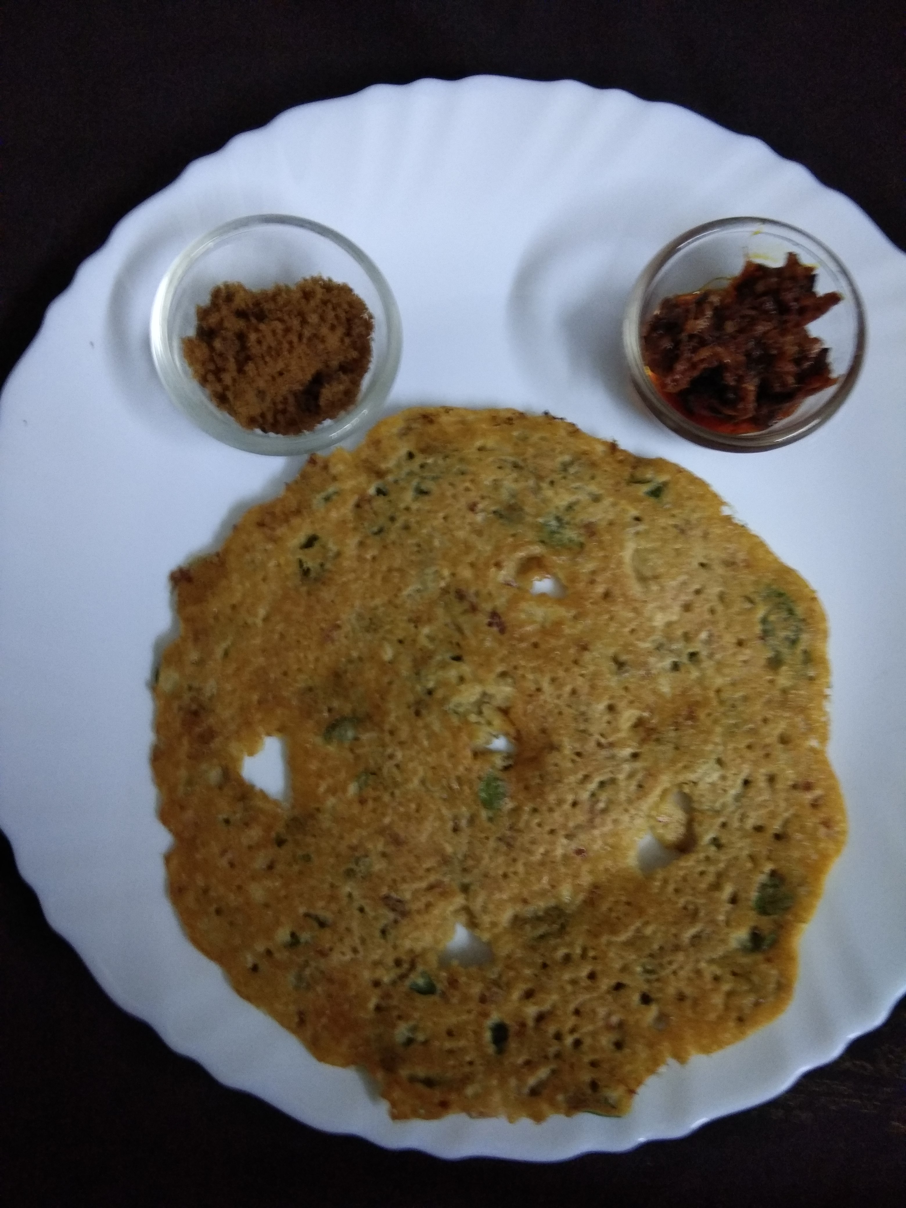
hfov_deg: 63.4
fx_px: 733
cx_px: 453
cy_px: 604
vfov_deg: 79.0
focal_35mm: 21
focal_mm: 3.57
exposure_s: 1/17
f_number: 2
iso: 800
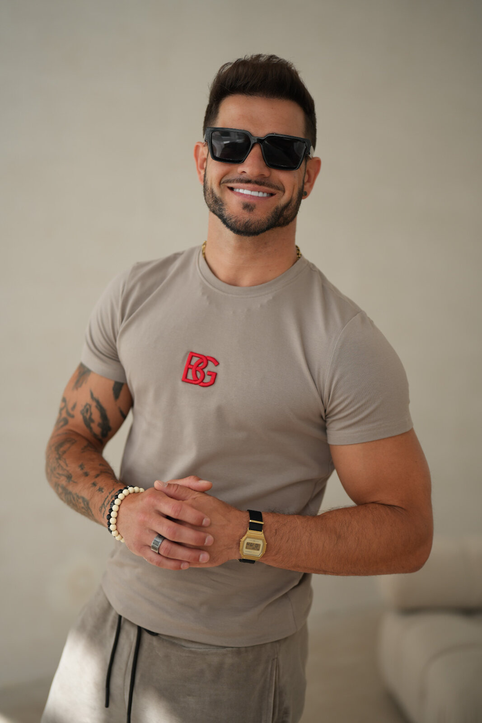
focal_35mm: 50
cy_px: 362
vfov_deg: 39.6
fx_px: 1004
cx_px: 241
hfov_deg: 27.0
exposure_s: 1/500
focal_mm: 50
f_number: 1.6
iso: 100
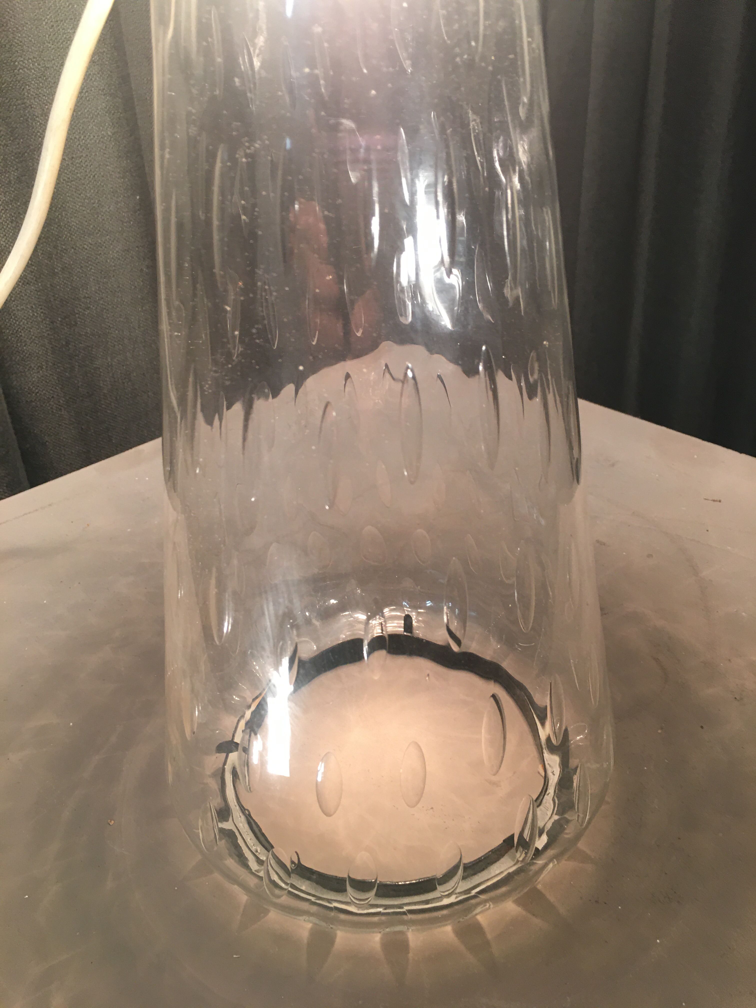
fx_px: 844
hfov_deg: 48.2
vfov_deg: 61.7
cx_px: 378
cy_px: 504
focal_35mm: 29
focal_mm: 4.15
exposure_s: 1/17
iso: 50
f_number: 2.2
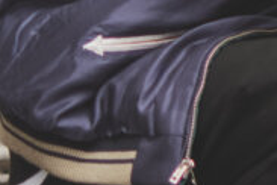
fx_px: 2893
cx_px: 572
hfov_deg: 5.4
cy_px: -95
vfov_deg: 3.6
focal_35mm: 376
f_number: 1.4
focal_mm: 35
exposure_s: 1/500
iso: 400
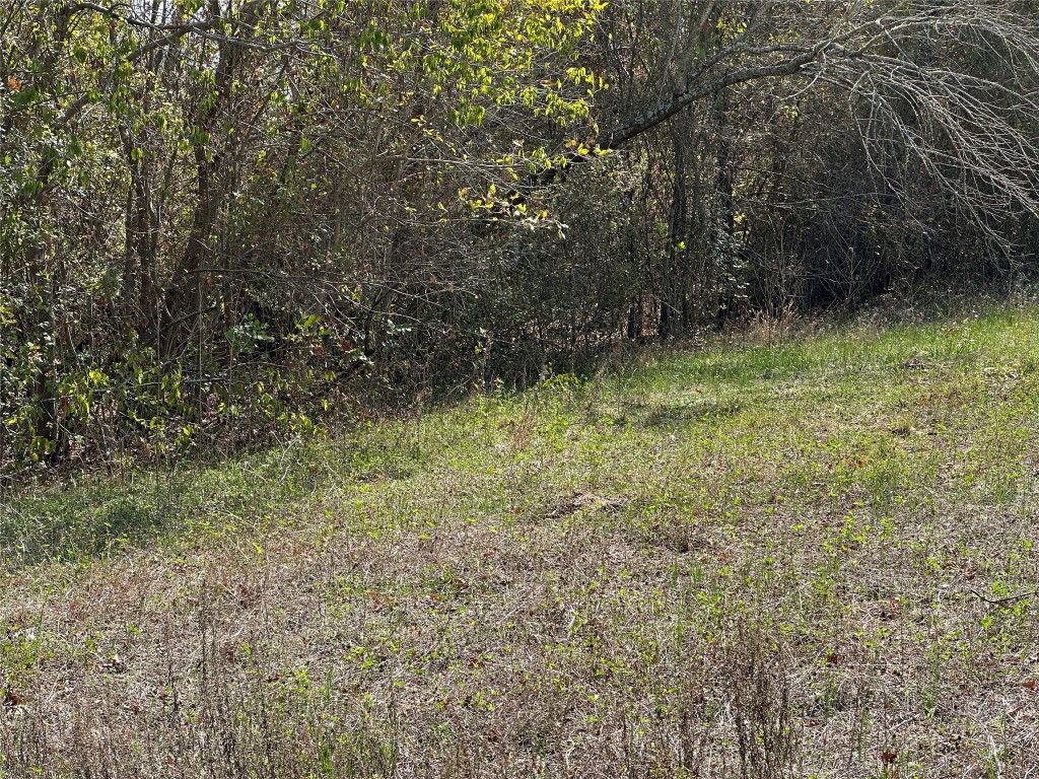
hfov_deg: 25.3
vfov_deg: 19.1
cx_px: 520
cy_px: 390
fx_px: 2311
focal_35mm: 77
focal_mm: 9
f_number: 2.8
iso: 32
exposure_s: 1/318
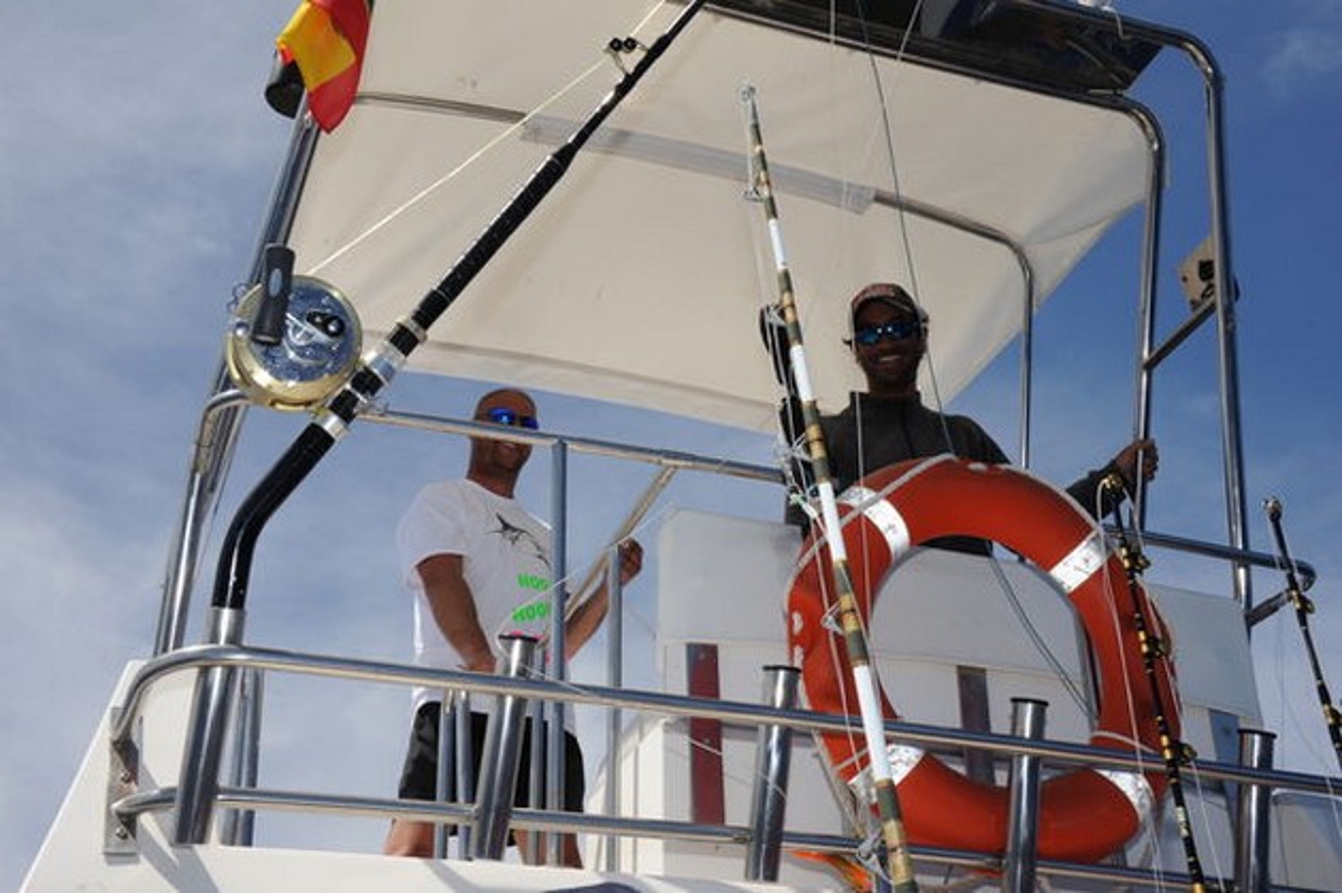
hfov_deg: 43.6
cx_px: 671
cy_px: 446
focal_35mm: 45
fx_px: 1676
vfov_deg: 29.8
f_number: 20
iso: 400
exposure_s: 1/250
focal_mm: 45
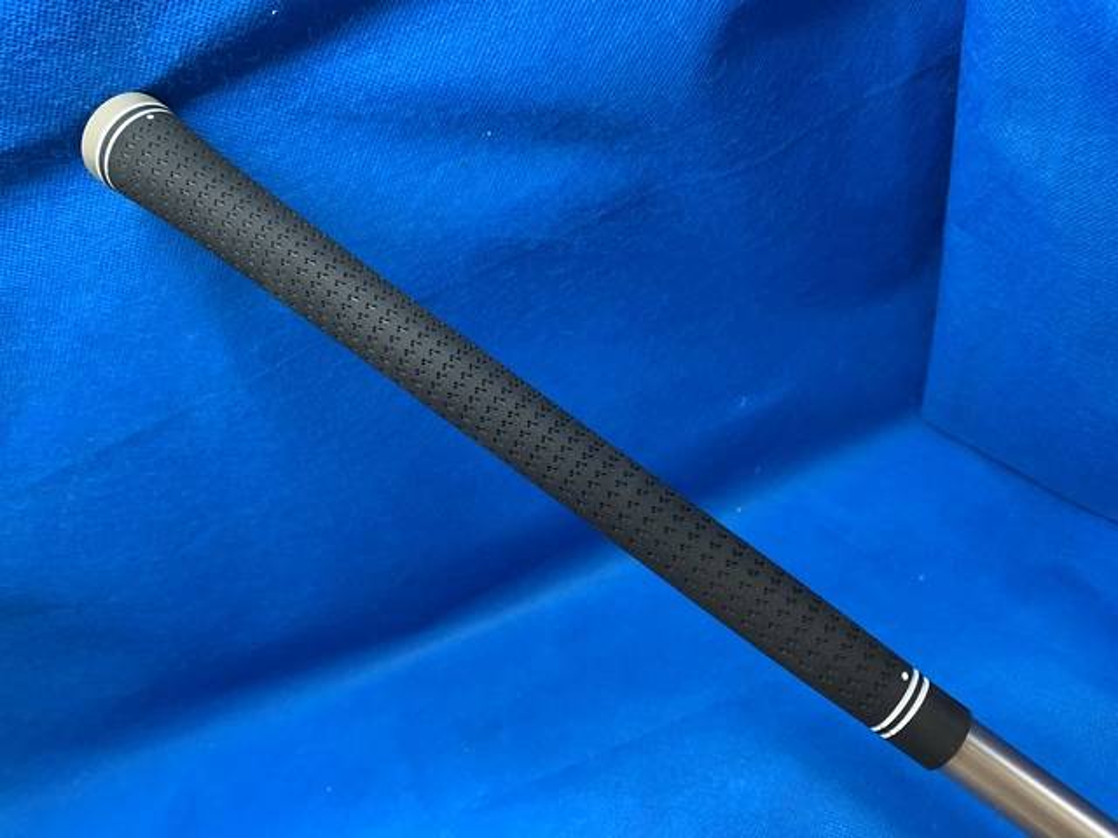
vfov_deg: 53.1
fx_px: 840
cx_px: 559
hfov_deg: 67.3
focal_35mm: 26
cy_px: 419
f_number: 1.8
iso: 125
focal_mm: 4.25
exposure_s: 1/60
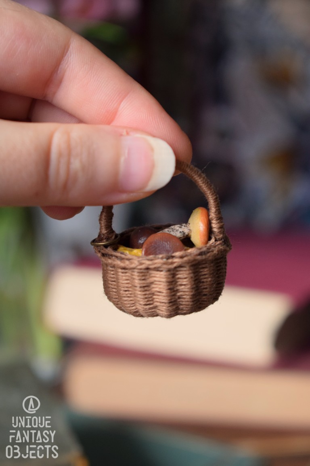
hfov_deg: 16.6
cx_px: 155
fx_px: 1066
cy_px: 233
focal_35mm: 82
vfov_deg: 24.6
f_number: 5.6
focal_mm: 55
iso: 1400
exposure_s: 1/60
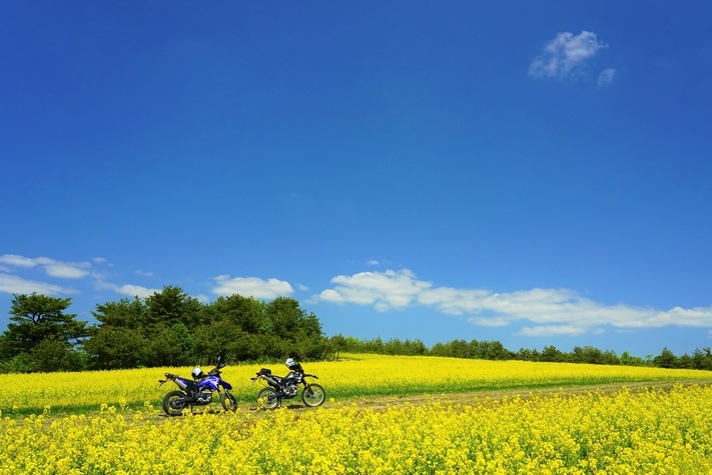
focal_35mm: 27
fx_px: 534
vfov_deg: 47.9
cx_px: 376
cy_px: 257
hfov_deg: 67.3
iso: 1000
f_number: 8
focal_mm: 24
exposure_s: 1/1000
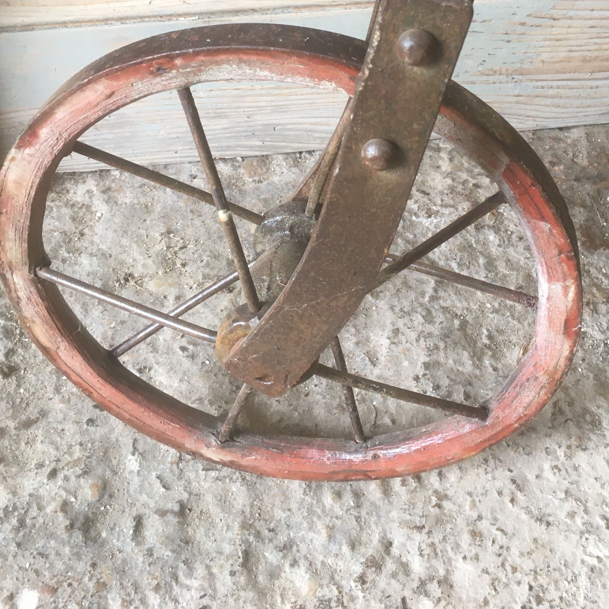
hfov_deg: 37.4
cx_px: 363
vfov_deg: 35.7
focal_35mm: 45
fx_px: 896
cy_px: 81
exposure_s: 1/33
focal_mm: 4.15
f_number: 2.2
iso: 64
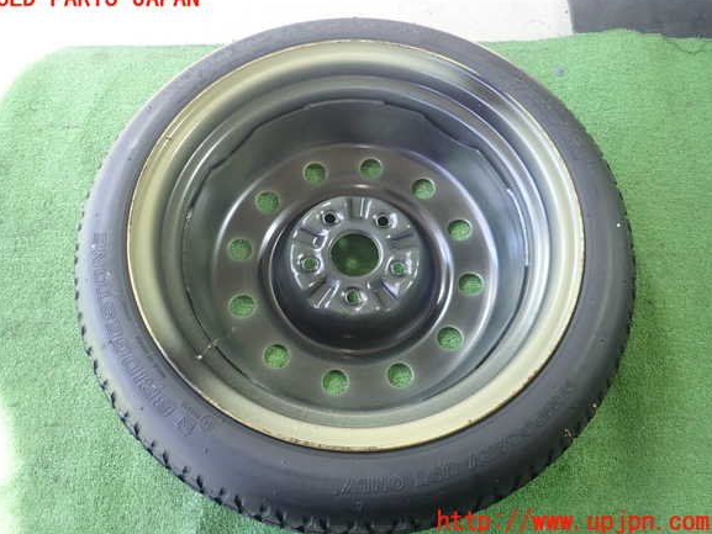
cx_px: 346
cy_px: 260
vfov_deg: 53.1
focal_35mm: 26
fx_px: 535
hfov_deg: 67.3
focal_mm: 4.5
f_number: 2
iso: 200
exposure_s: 1/60
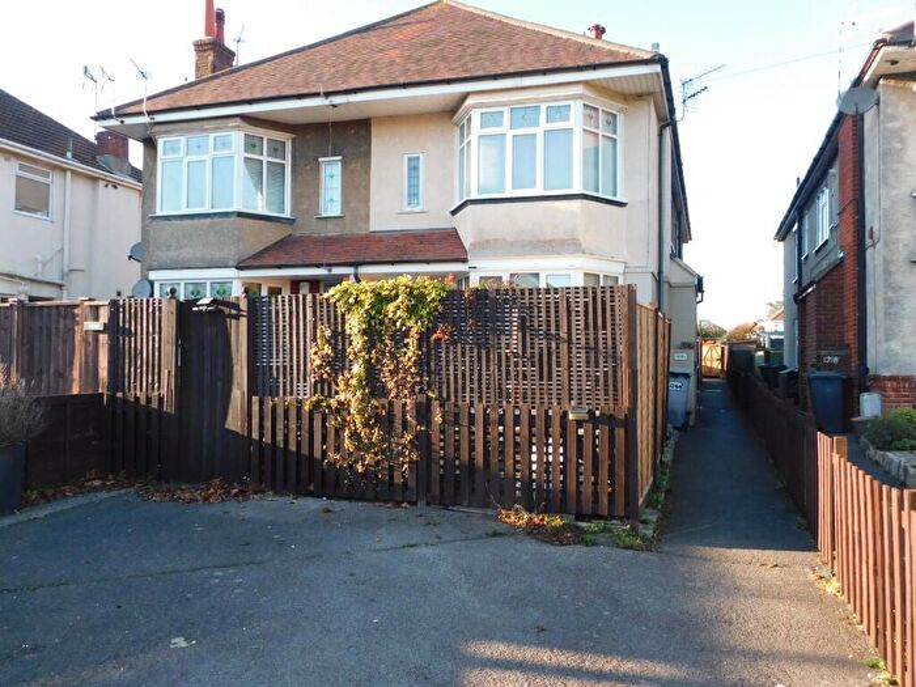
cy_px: 344
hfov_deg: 60.0
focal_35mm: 30
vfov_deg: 46.8
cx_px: 458
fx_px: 794
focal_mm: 5.3
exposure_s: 1/200
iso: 125
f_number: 3.2
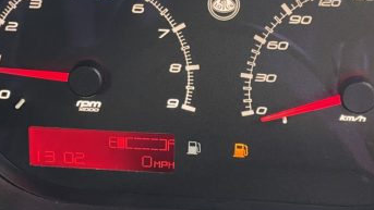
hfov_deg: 31.9
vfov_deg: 18.1
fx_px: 655
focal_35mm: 66
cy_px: 42
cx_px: 183
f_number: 1.6
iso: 160
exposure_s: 1/60
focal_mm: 4.2
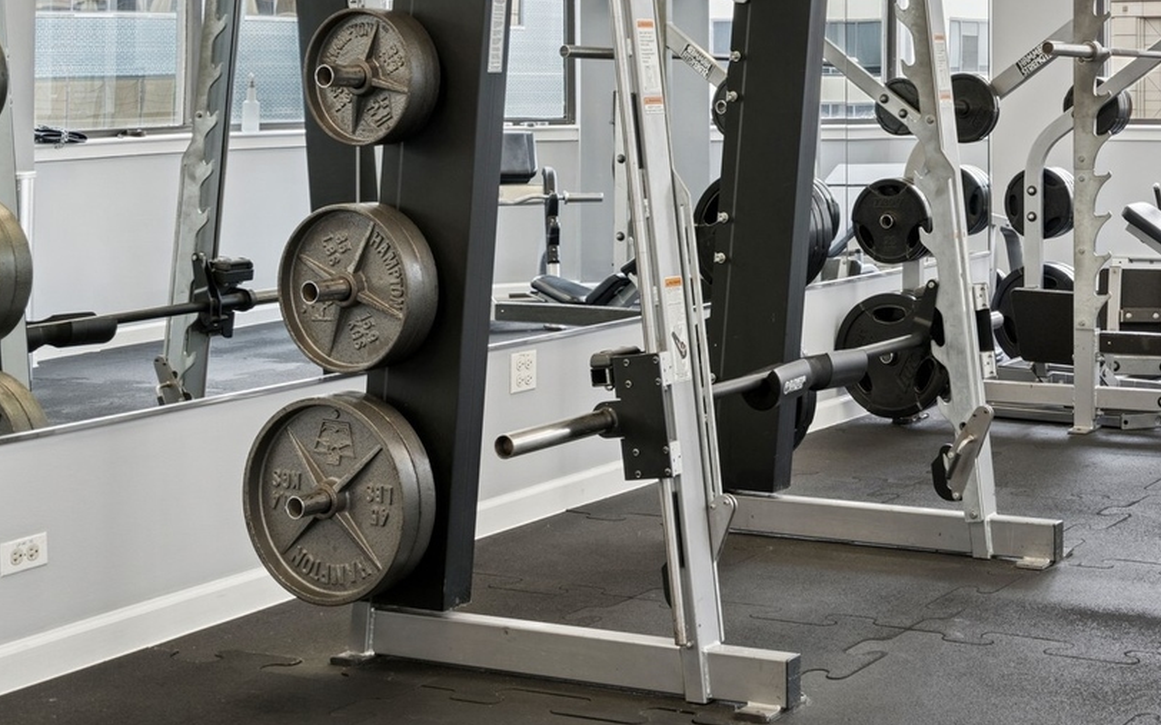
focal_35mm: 61
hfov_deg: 31.4
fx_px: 1930
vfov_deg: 21.0
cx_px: 1117
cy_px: 130
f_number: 7.1
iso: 320
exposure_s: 1/60
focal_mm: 30
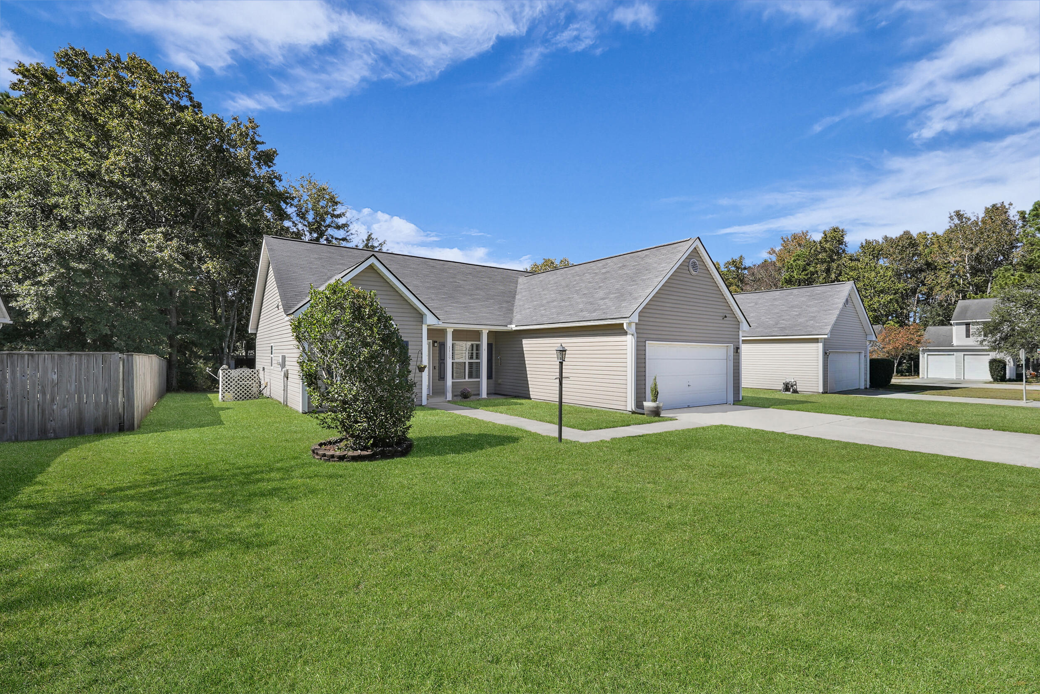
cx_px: 520
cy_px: 347
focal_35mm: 16
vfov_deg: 73.8
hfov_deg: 96.7
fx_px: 462
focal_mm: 16
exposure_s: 1/400
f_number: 9
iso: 320
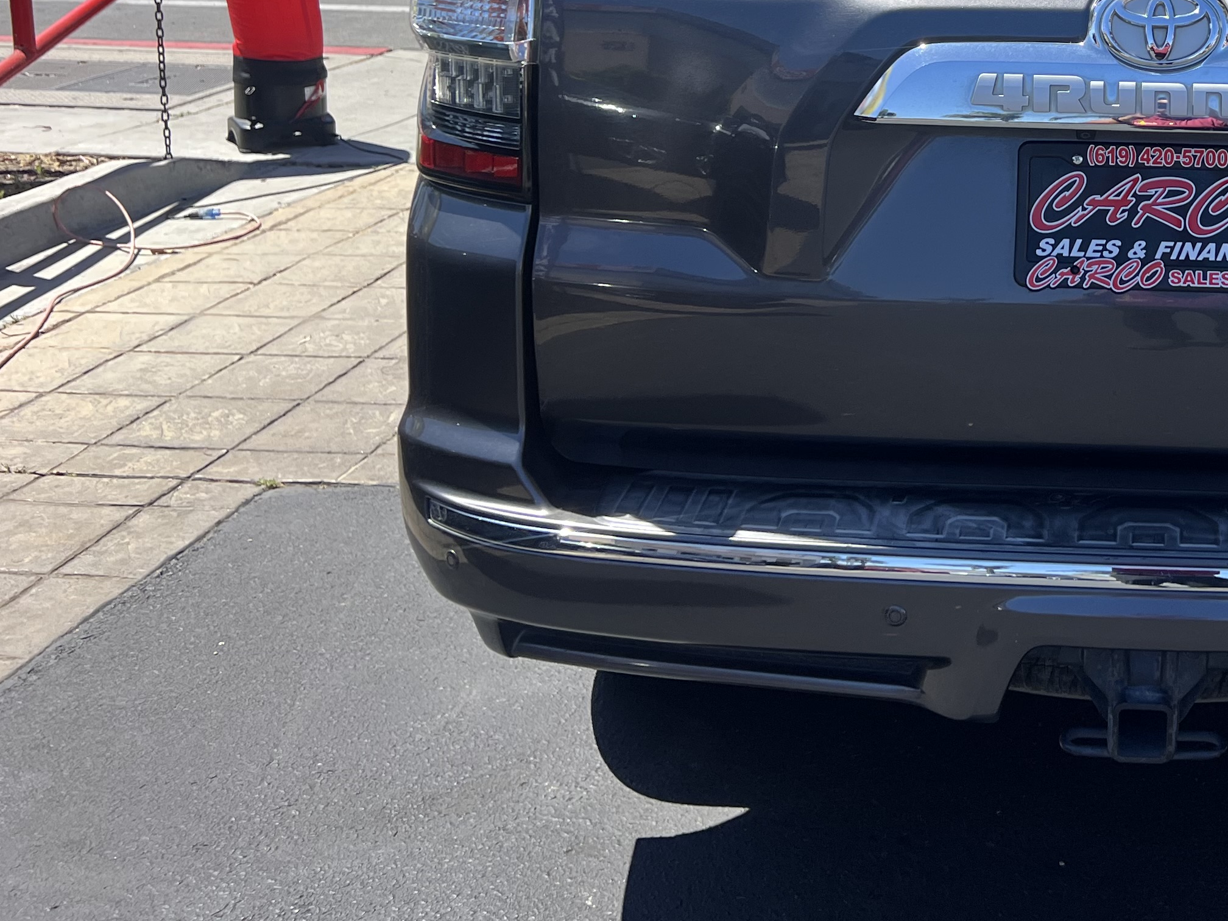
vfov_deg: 26.6
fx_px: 1845
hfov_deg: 34.6
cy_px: 13
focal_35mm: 52
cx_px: 1121
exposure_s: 1/1838
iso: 50
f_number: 1.5
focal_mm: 5.7
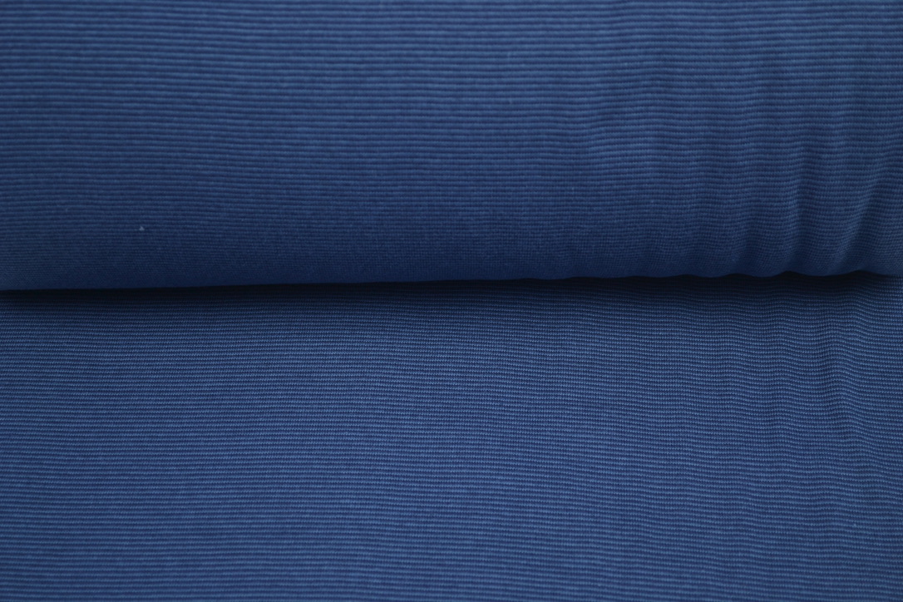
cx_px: 452
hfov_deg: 30.5
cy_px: 301
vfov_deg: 20.6
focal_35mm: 66
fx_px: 1655
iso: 100
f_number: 5.6
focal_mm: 44
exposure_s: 1/25
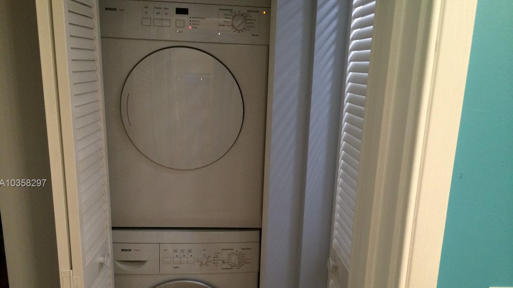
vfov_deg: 35.4
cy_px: 184
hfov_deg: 59.5
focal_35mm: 33
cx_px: 256
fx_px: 449
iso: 200
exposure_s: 1/30
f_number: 2.2
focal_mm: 4.12
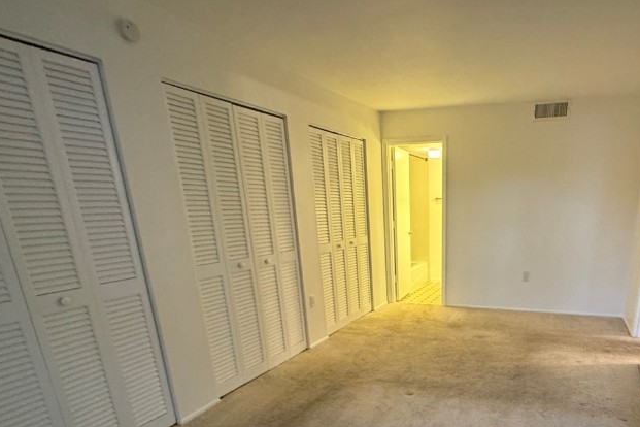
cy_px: 346
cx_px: 423
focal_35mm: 24
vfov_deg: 49.8
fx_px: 427
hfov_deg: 71.7
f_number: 2.2
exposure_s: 1/60
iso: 800
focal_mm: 2.22
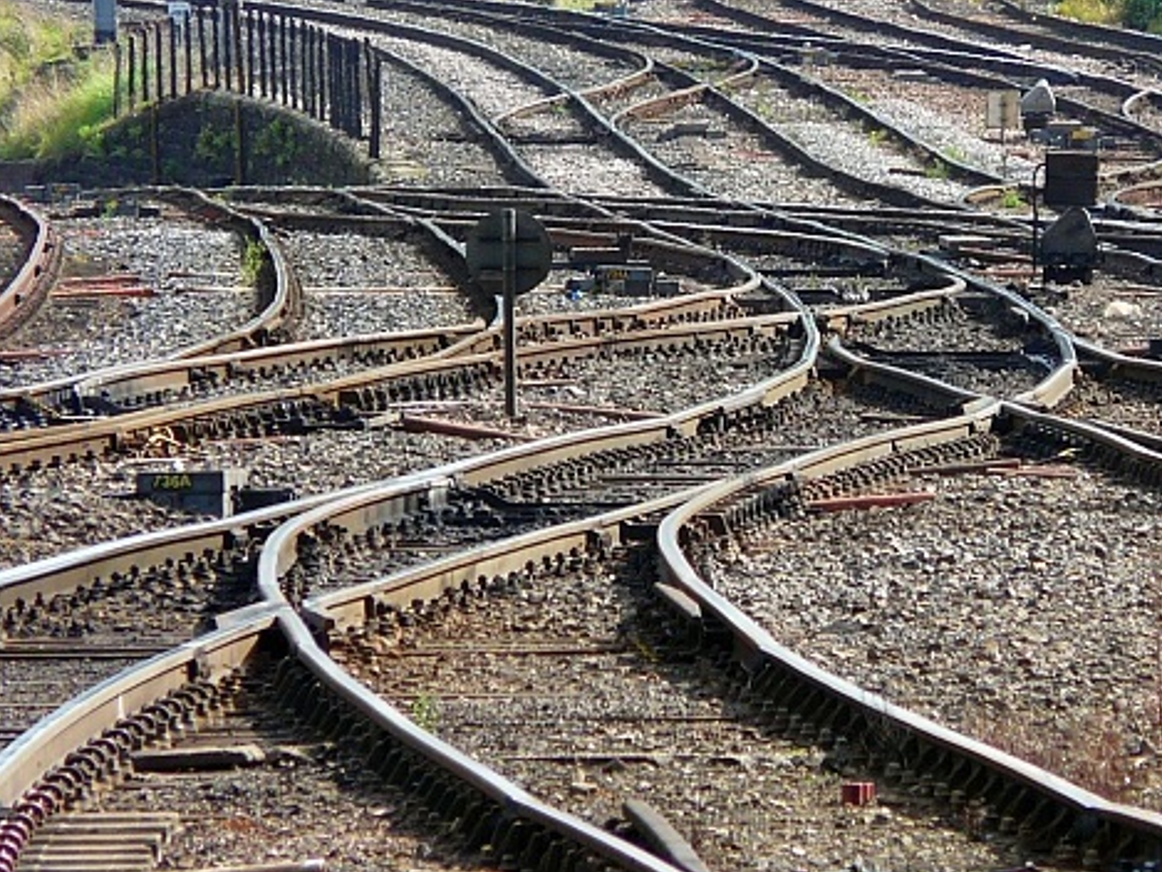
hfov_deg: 2.7
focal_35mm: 736
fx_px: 24713
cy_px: 305
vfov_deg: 2.0
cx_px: 721
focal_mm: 69.4
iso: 100
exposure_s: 1/200
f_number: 5
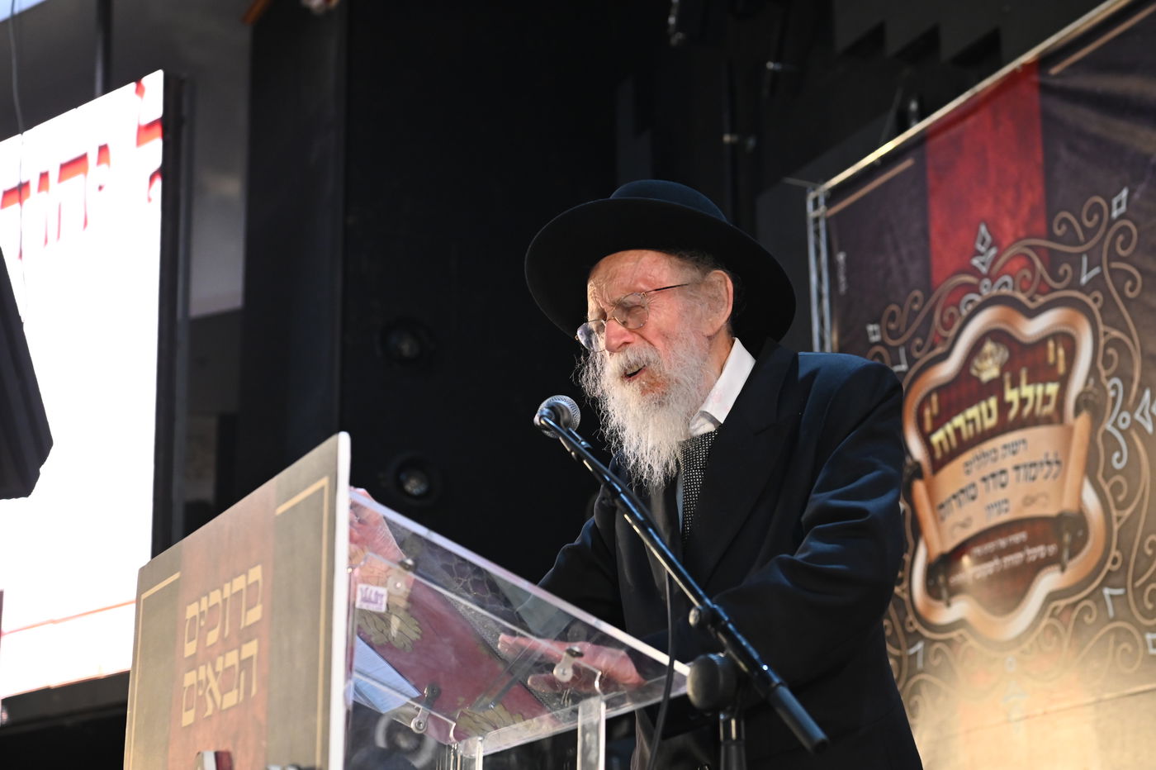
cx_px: 578
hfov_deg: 28.9
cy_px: 385
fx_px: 2247
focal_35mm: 70
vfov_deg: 19.4
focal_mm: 70
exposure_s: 1/100
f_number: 5
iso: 3200
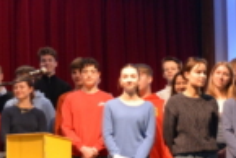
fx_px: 918
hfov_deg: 14.7
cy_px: 77
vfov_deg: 9.8
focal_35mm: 140
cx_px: 130
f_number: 4
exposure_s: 1/160
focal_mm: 25
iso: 1600
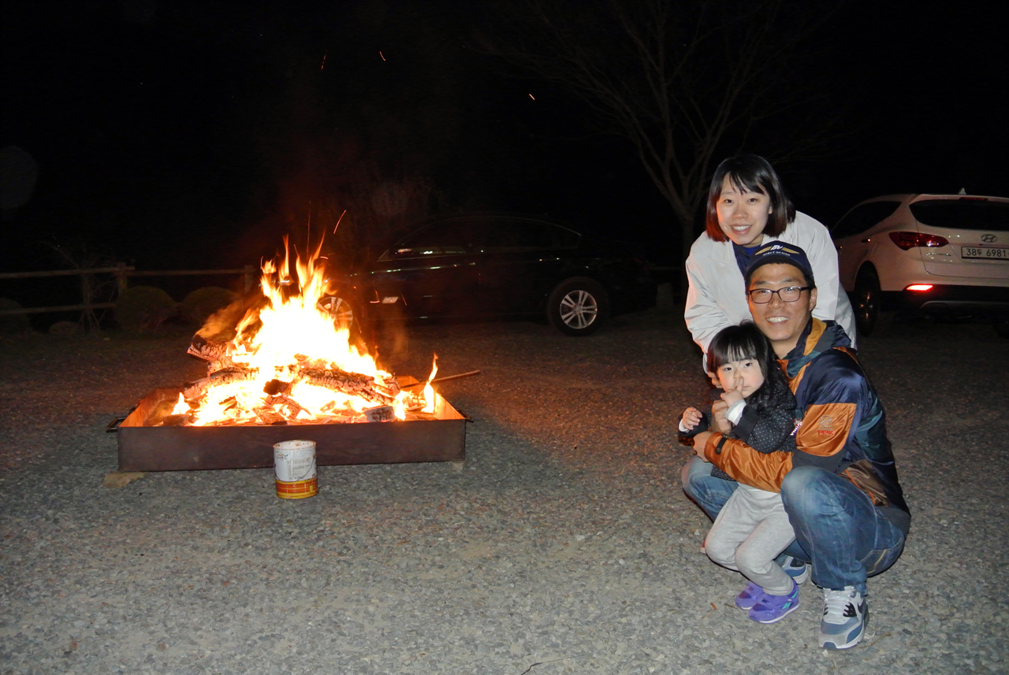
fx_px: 814
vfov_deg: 45.1
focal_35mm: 29
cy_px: 338
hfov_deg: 63.6
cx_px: 504
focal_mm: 11
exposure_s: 1/20
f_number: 3.5
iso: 1600
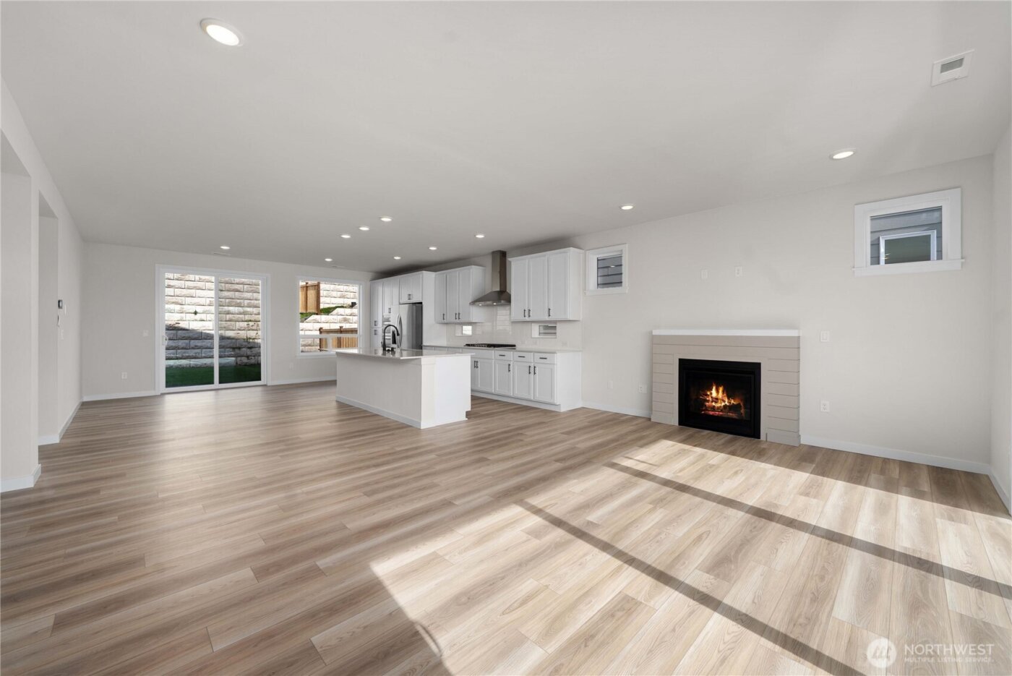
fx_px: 366
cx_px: 506
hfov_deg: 108.3
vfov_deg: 85.5
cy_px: 338
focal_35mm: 13
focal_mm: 13
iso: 250
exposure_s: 1/30
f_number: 7.1
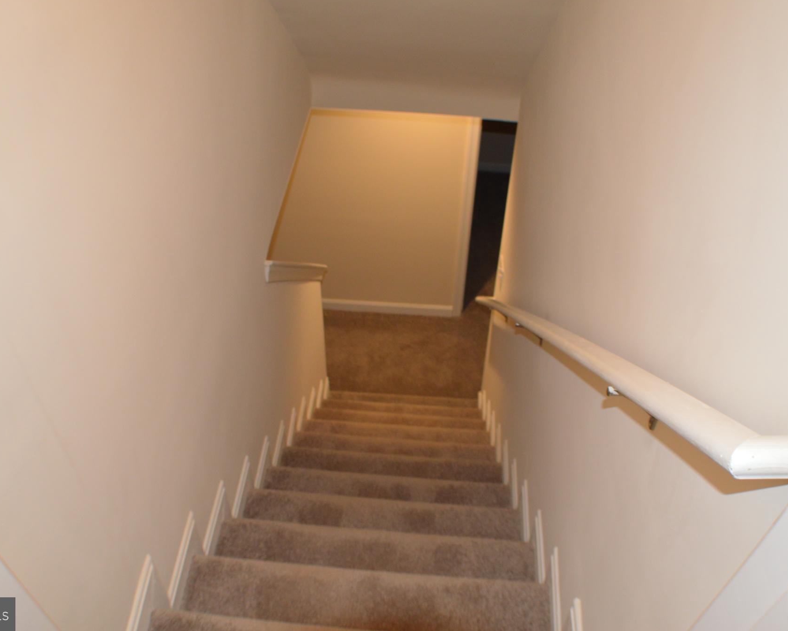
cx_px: 391
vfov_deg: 36.5
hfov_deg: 44.8
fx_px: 956
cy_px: 313
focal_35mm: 41
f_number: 4
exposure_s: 1/60
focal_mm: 24
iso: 720
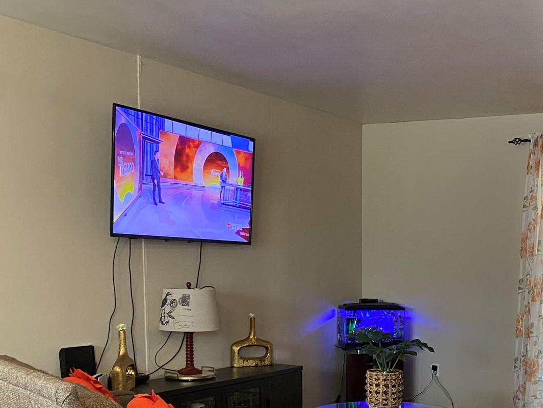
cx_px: 445
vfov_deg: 28.0
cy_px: 371
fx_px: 784
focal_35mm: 50
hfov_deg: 36.7
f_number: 1.8
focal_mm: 4.25
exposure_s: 1/40
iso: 400
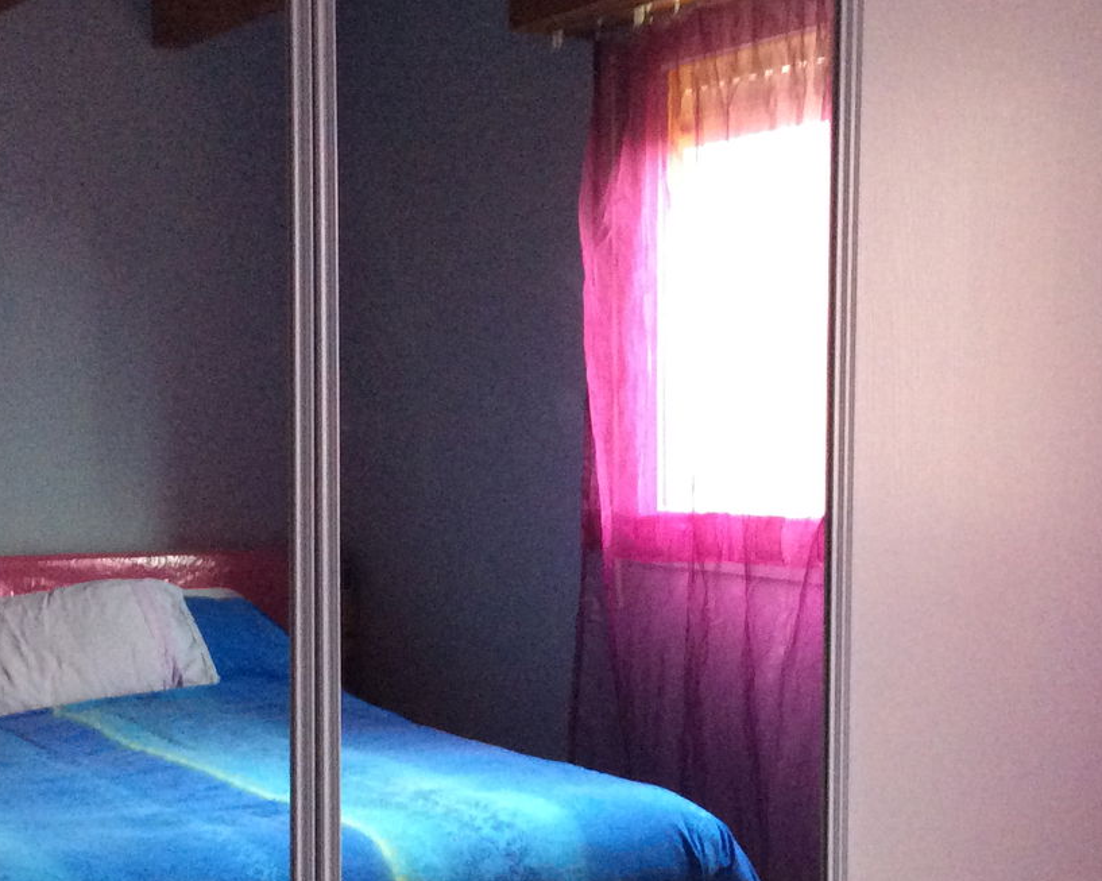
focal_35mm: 63
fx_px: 2054
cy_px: 558
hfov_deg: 30.0
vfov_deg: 24.1
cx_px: 533
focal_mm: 3.3
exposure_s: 1/15
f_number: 2.4
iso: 250
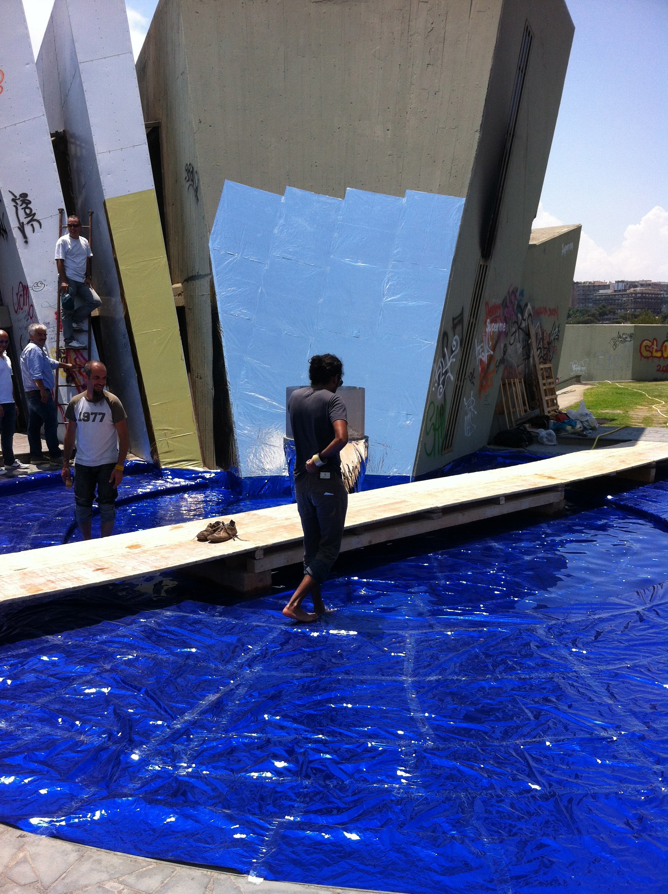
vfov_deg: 52.7
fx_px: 903
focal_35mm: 35
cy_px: 447
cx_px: 334
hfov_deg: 40.6
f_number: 2.8
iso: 80
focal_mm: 3.85
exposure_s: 1/1312
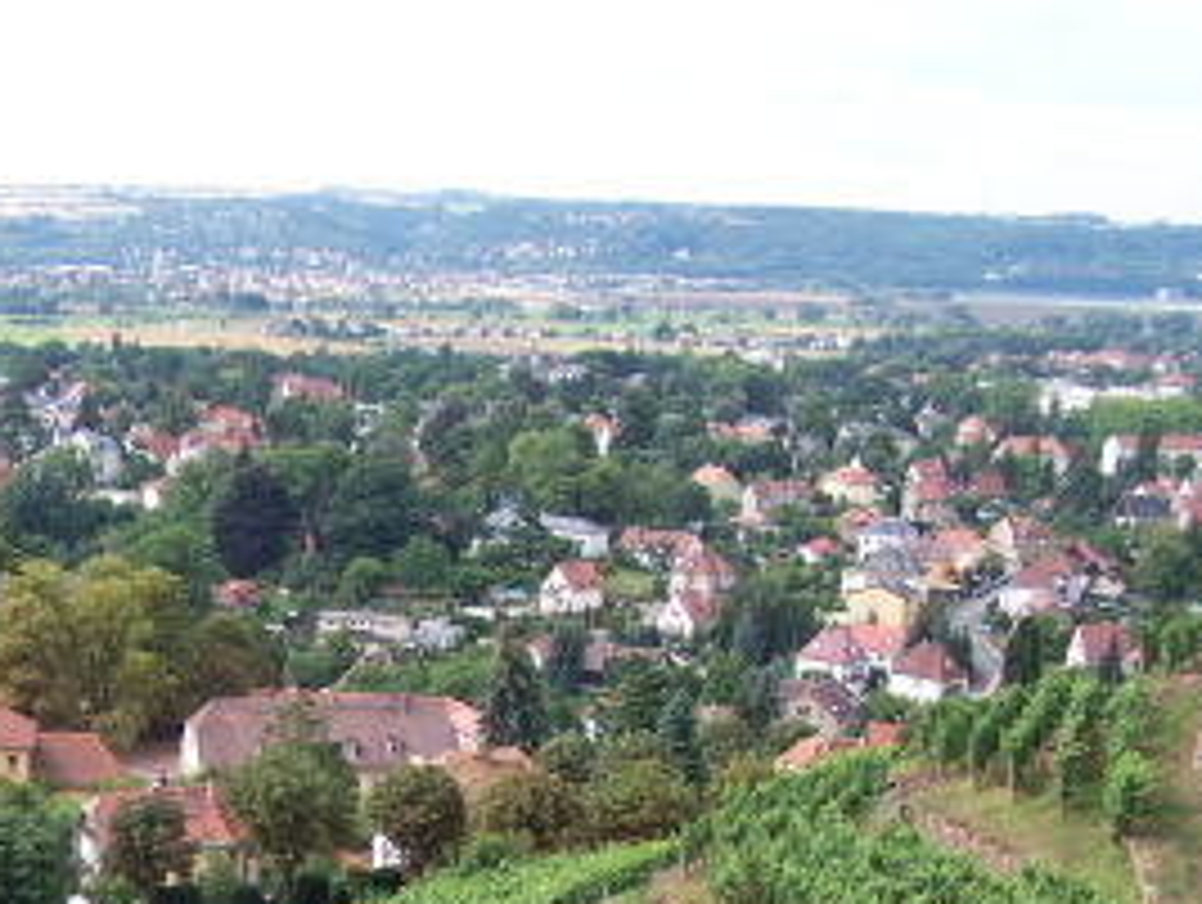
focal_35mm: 64
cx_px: 338
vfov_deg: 22.6
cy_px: 756
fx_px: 2225
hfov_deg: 29.9
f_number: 2.8
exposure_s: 1/500
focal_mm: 6.3
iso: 80
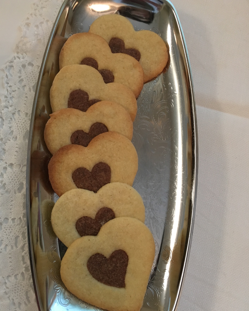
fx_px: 295
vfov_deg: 55.6
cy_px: 163
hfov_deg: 45.8
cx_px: 118
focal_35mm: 32
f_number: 2.2
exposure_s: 1/33
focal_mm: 4.15
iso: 160
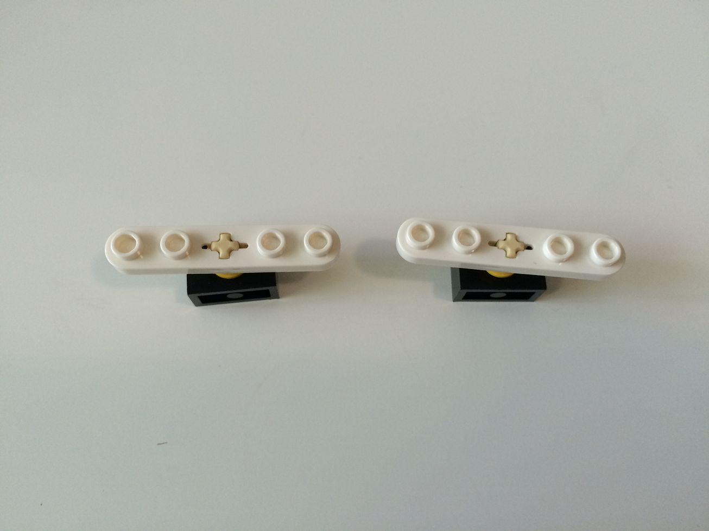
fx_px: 594
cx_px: 354
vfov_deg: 48.2
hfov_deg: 61.7
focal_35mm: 29
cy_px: 266
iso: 64
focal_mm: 4.15
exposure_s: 1/30
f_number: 2.2
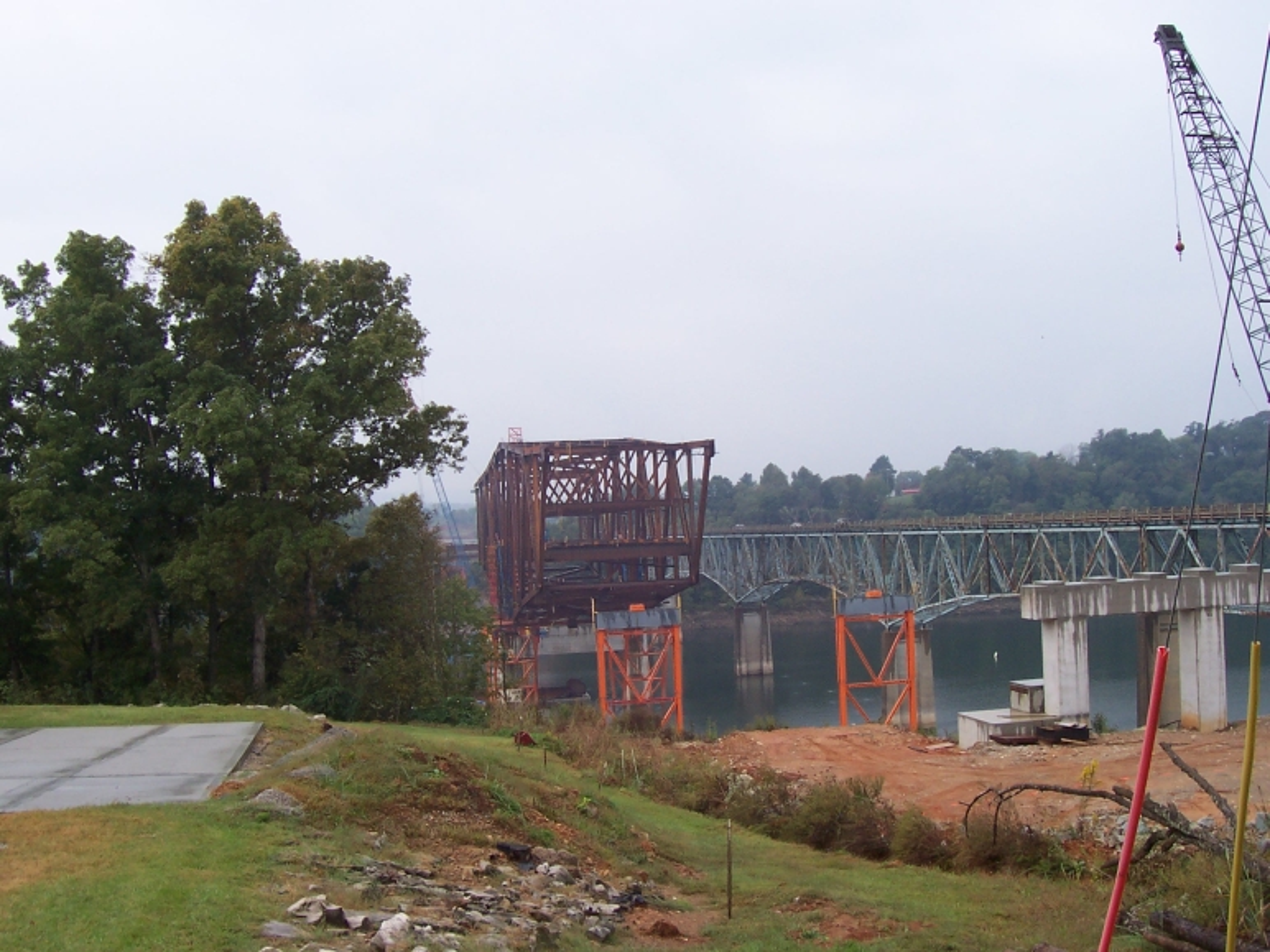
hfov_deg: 50.1
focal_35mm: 37
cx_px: 635
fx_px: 1357
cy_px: 476
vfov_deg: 38.7
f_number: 5.6
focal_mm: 5.6
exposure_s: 1/350
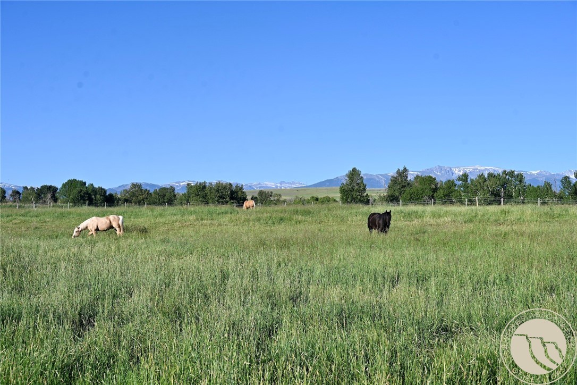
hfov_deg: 38.2
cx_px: 288
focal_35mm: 52
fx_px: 833
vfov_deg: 26.0
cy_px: 192
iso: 100
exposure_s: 1/400
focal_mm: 52
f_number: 7.1
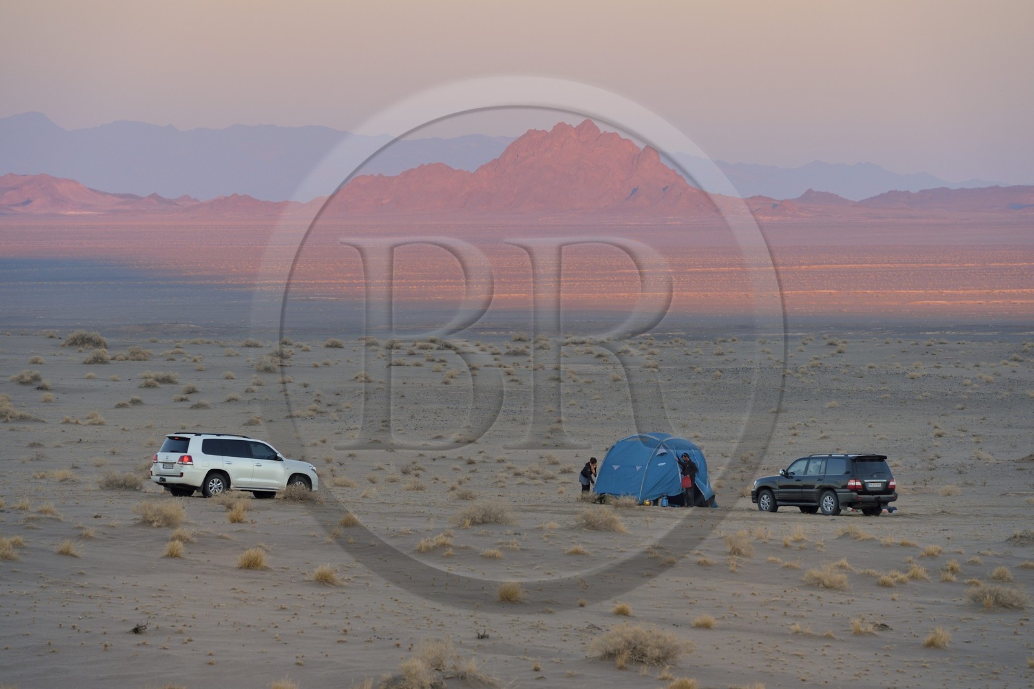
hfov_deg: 10.3
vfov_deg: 6.9
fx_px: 5743
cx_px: 517
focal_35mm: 200
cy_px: 344
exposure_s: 1/160
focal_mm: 200
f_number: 7.1
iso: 400
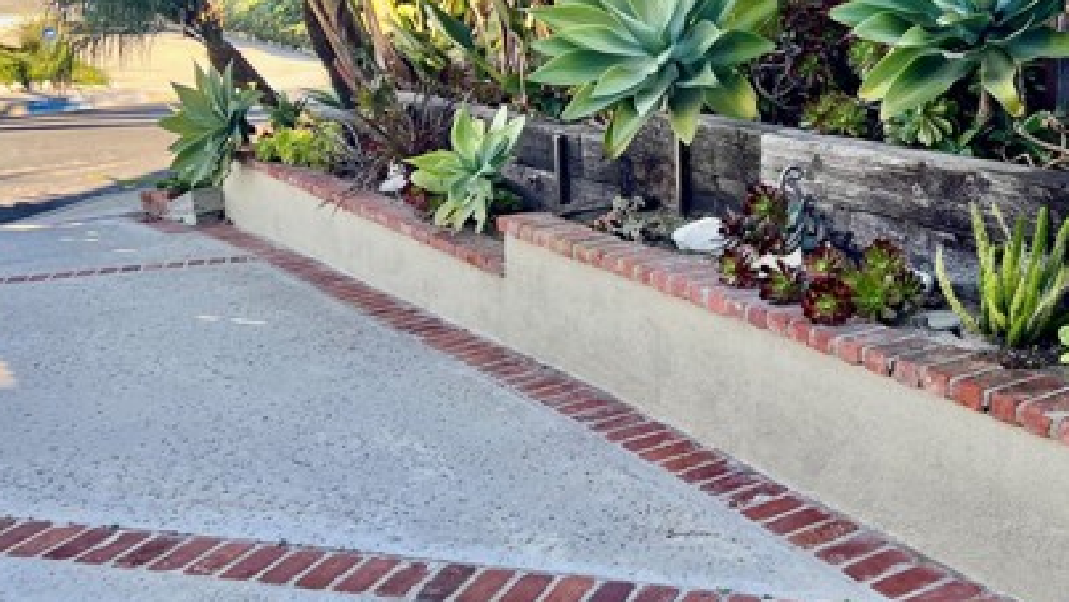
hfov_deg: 44.2
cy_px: 162
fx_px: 1276
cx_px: 777
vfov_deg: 26.3
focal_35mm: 45
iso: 50
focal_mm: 5.7
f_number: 1.5
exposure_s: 1/421
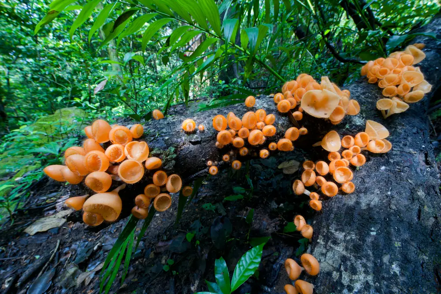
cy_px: 147
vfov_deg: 81.2
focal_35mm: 14
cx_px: 220
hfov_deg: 104.2
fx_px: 172
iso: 1600
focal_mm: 14
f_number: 11
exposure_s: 1/40
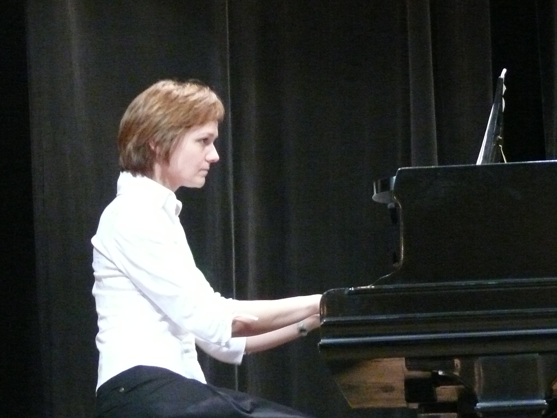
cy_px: 209
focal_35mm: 192
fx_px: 3089
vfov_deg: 7.7
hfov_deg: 10.3
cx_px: 278
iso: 800
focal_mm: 22.9
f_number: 3.6
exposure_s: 1/20
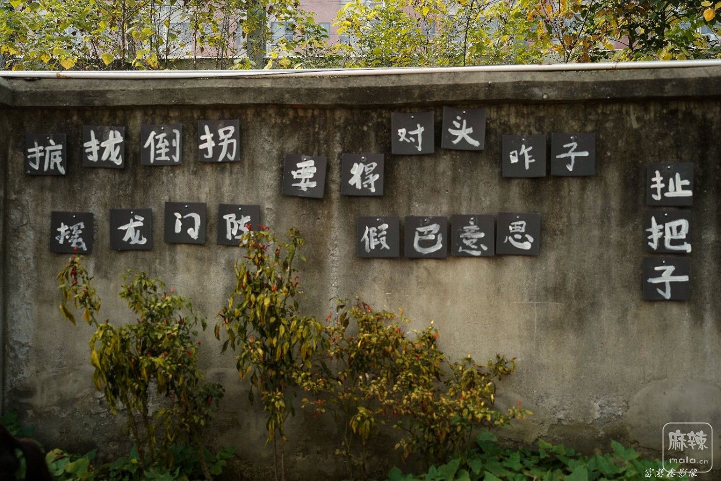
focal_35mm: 46
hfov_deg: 42.7
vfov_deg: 29.2
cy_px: 240
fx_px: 921
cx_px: 360
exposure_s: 1/200
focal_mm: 46
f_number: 4.5
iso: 100
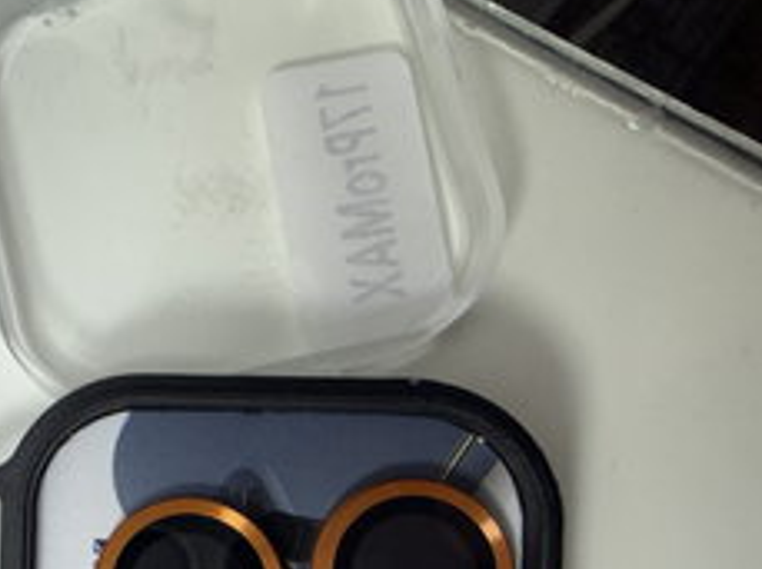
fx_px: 923
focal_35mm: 42
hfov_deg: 43.7
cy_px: 473
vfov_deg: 33.1
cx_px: 213
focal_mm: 2.22
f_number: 2.2
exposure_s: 1/100
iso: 40
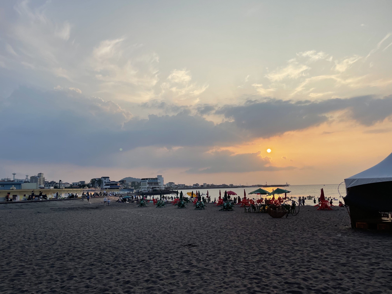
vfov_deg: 53.1
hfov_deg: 67.3
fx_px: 294
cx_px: 196
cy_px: 147
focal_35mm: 26
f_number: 1.6
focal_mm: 4.2
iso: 32
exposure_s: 1/3040
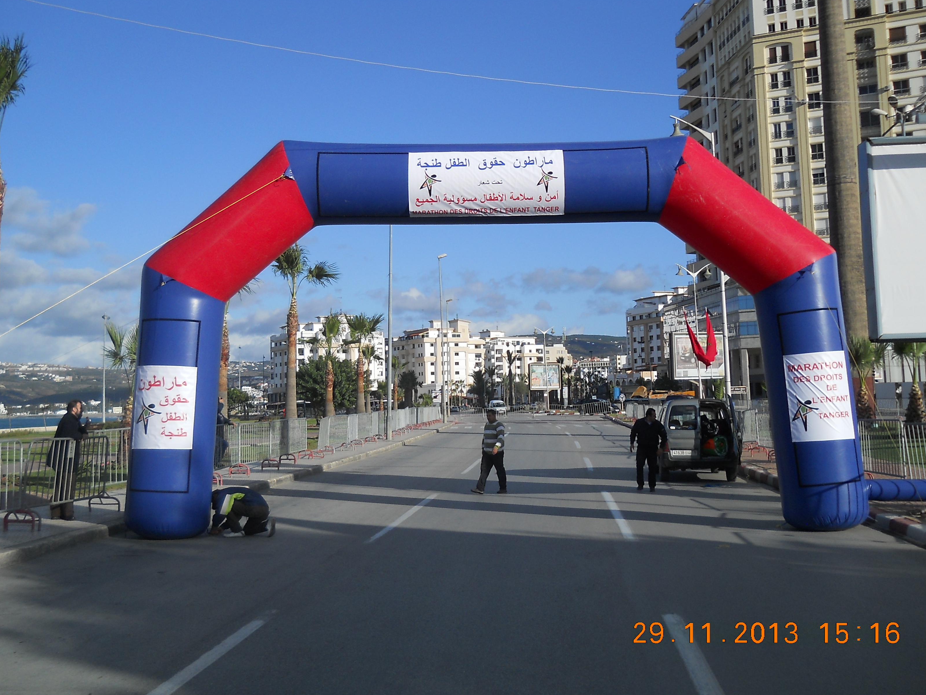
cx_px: 469
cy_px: 348
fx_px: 1124
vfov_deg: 34.4
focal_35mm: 42
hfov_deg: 44.8
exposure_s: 1/500
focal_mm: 6.72
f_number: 5.5
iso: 80
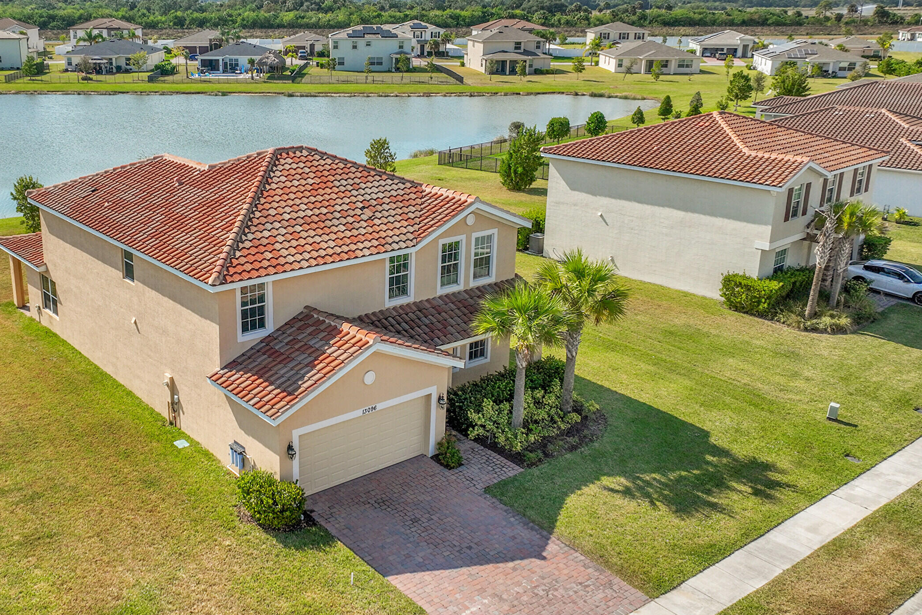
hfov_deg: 52.4
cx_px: 330
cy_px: 292
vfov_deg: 36.9
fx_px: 922
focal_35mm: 36
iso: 130
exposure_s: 1/3200
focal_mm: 12.29
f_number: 2.8
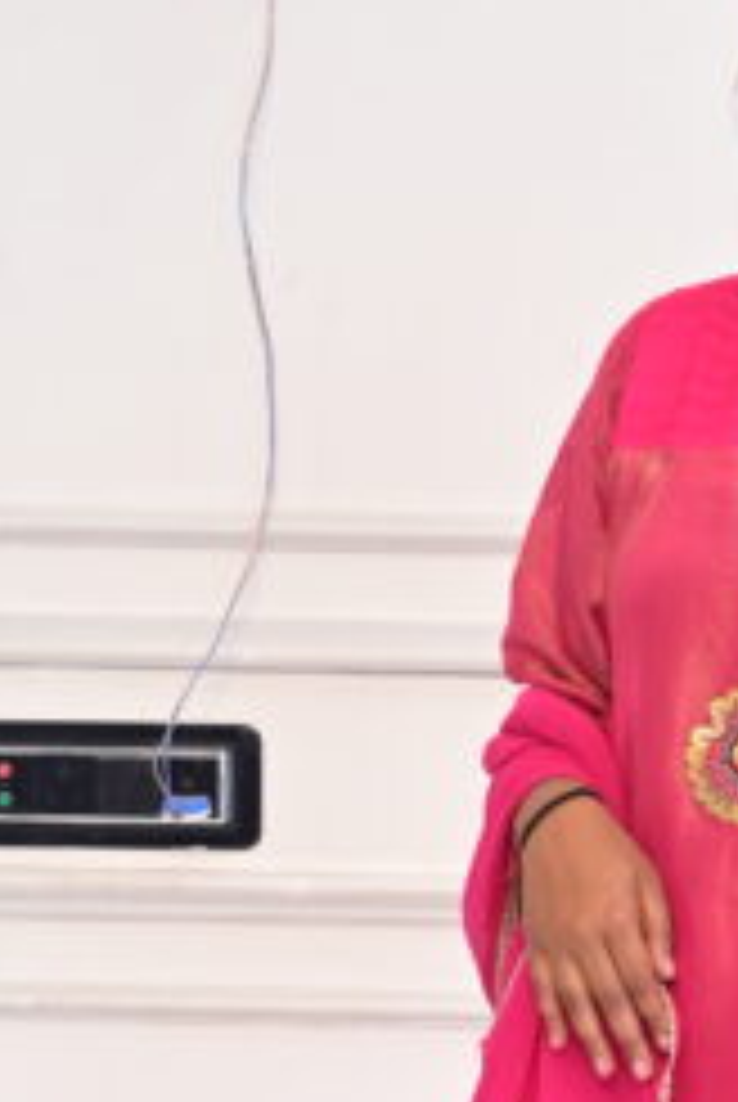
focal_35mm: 132
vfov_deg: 15.4
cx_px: 765
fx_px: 4047
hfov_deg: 10.3
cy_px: 956
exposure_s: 1/125
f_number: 5.6
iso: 250
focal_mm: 36
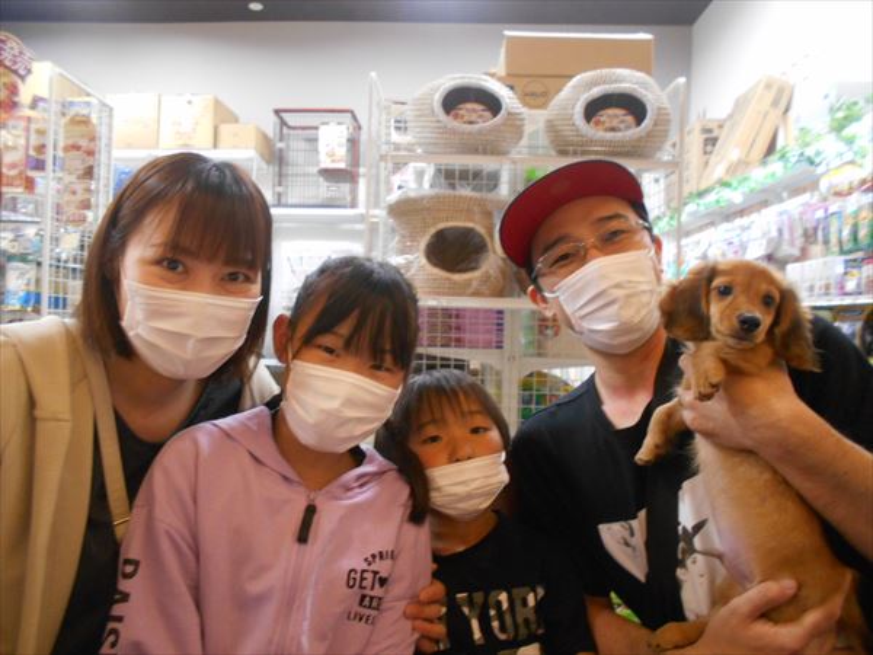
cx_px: 436
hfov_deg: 67.3
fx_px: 656
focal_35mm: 26
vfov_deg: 53.1
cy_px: 328
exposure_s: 1/25
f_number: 3.2
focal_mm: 4.6
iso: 400
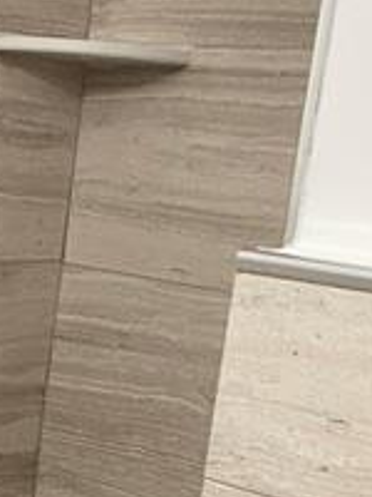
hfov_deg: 13.9
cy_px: 574
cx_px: -176
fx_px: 1433
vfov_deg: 18.7
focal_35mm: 100
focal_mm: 4.25
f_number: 1.8
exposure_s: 1/60
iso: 100
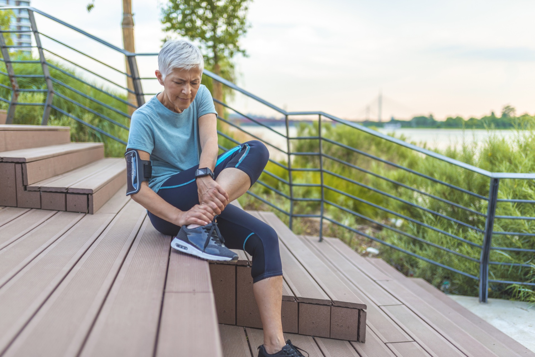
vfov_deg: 37.9
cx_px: 268
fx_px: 520
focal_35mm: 35
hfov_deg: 54.4
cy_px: 178
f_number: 1.8
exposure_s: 1/400
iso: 160
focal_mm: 35
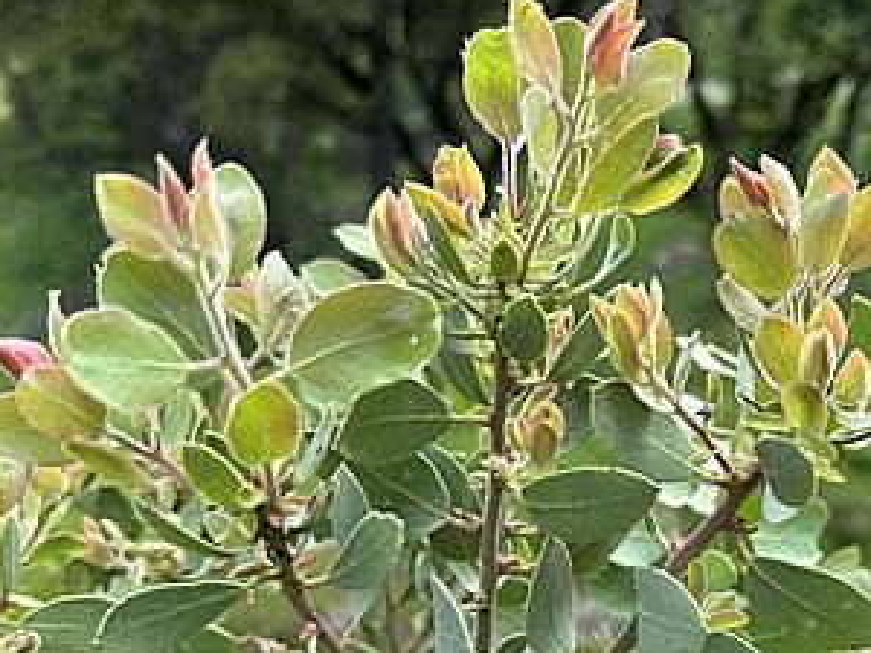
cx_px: 479
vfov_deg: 44.0
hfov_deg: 56.7
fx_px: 805
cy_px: 374
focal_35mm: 32
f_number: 1.78
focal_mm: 6.86
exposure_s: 1/816
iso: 80
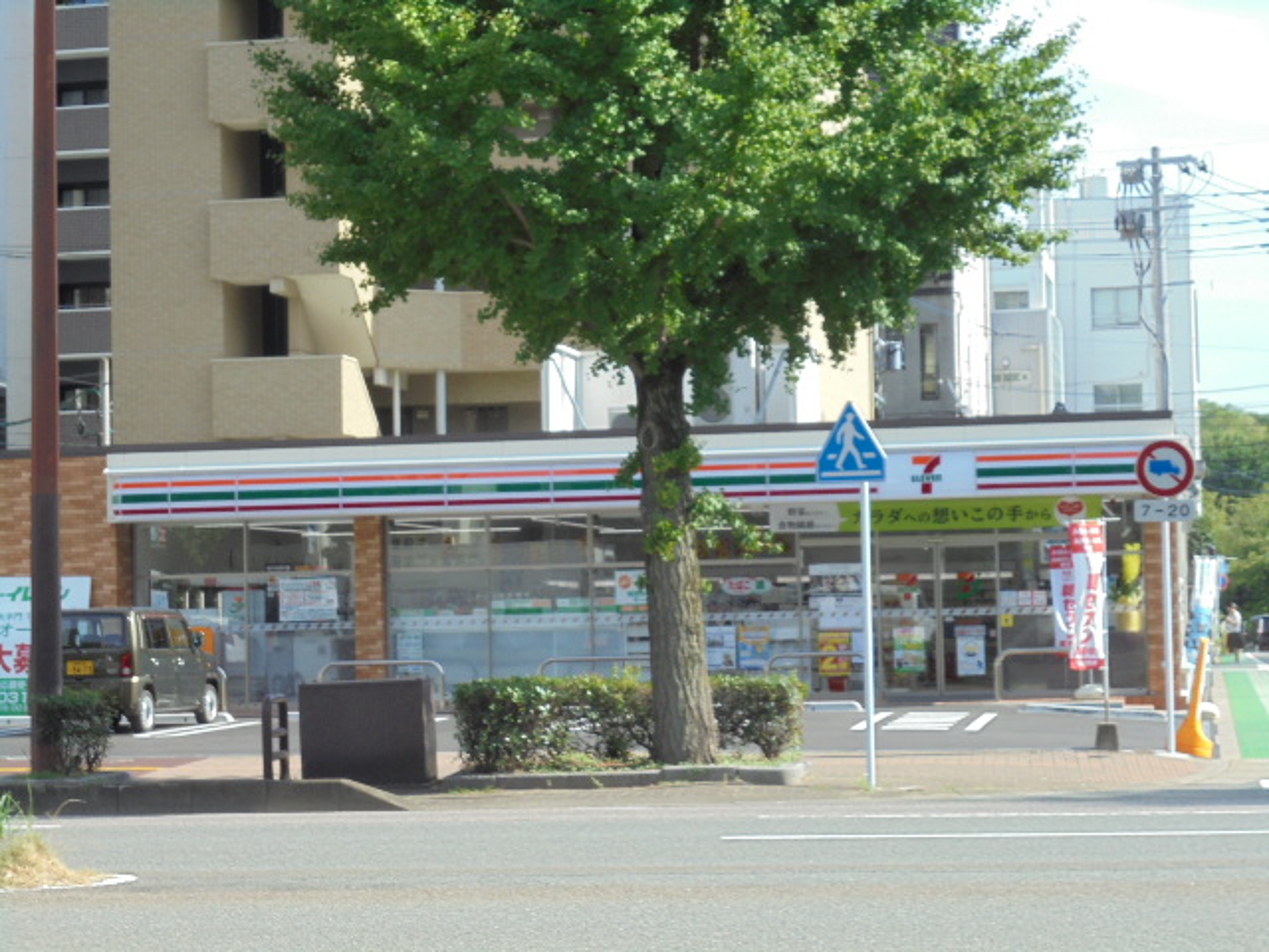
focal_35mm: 83
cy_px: 476
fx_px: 3043
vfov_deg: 17.8
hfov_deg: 23.6
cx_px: 634
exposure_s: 1/125
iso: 100
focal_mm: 14.9
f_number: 6.7
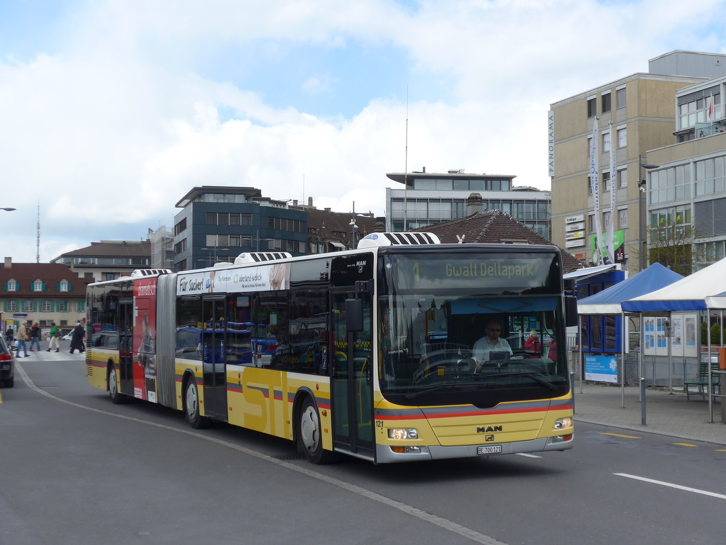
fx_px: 1300
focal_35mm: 62
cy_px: 272
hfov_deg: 31.2
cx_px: 363
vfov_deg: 23.7
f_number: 3.7
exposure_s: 1/800
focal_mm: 12.7
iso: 80
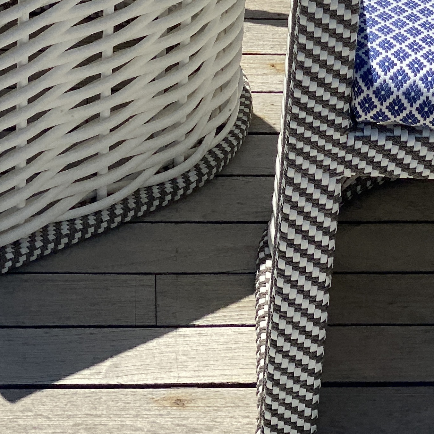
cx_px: 292
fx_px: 1943
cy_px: -118
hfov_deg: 12.7
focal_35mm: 137
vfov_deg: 12.4
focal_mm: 6
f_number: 2
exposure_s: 1/2994
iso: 20
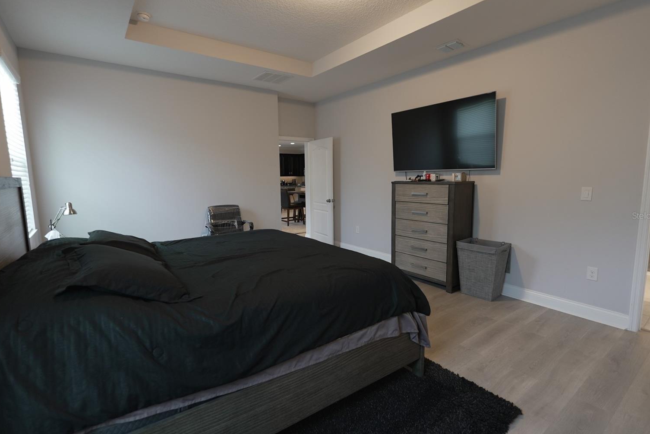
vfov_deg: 70.4
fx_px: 307
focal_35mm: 17
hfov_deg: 93.3
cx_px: 325
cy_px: 215
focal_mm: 11
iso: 125
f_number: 1.8
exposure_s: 1/30
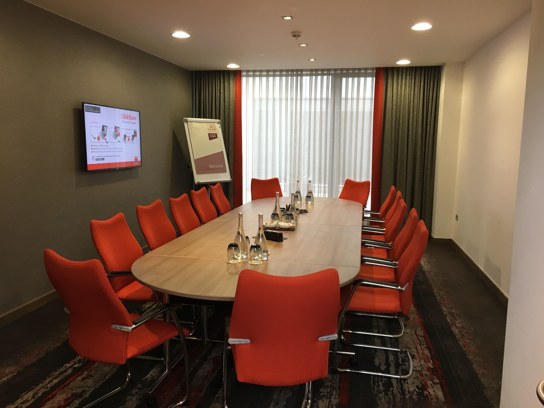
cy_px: 204
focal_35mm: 29
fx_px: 456
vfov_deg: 48.2
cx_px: 272
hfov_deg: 61.7
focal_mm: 4.15
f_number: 2.2
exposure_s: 1/33
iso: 100
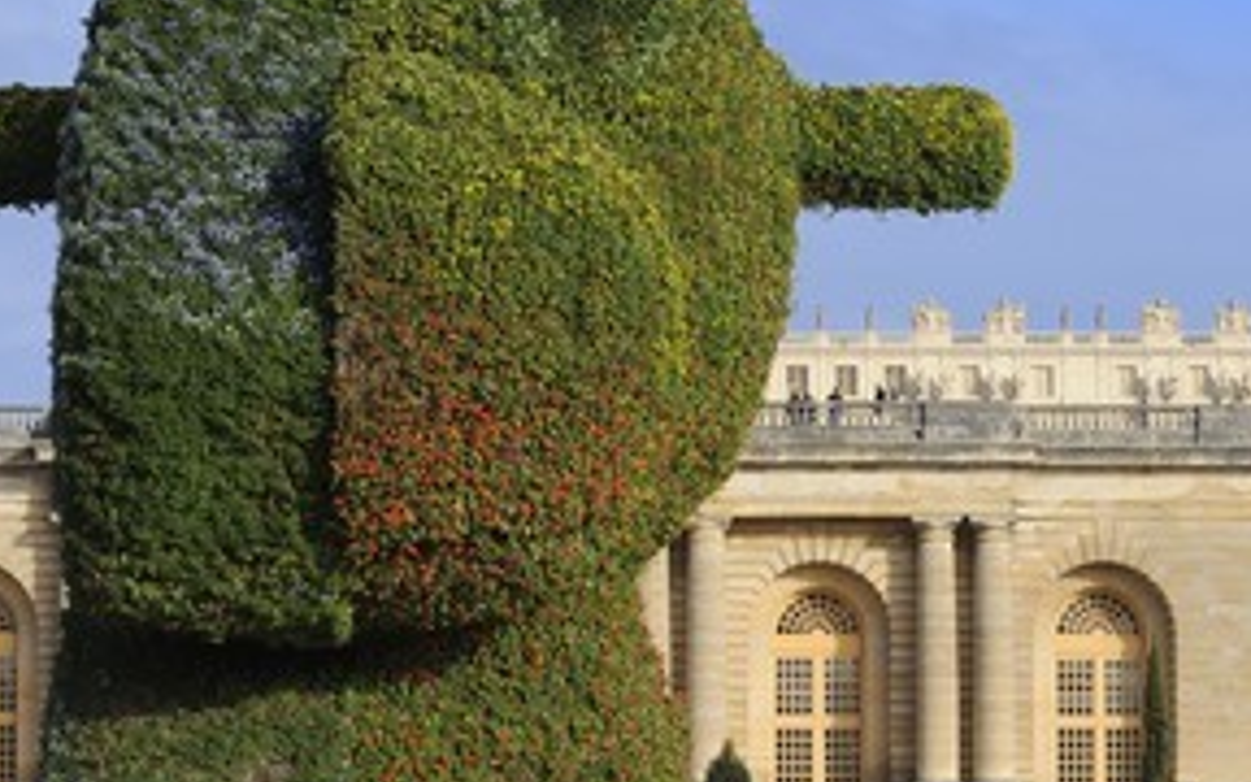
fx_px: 4364
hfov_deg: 16.3
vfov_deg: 10.2
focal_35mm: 128
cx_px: 586
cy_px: 269
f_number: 7.1
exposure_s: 1/400
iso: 200
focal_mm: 86
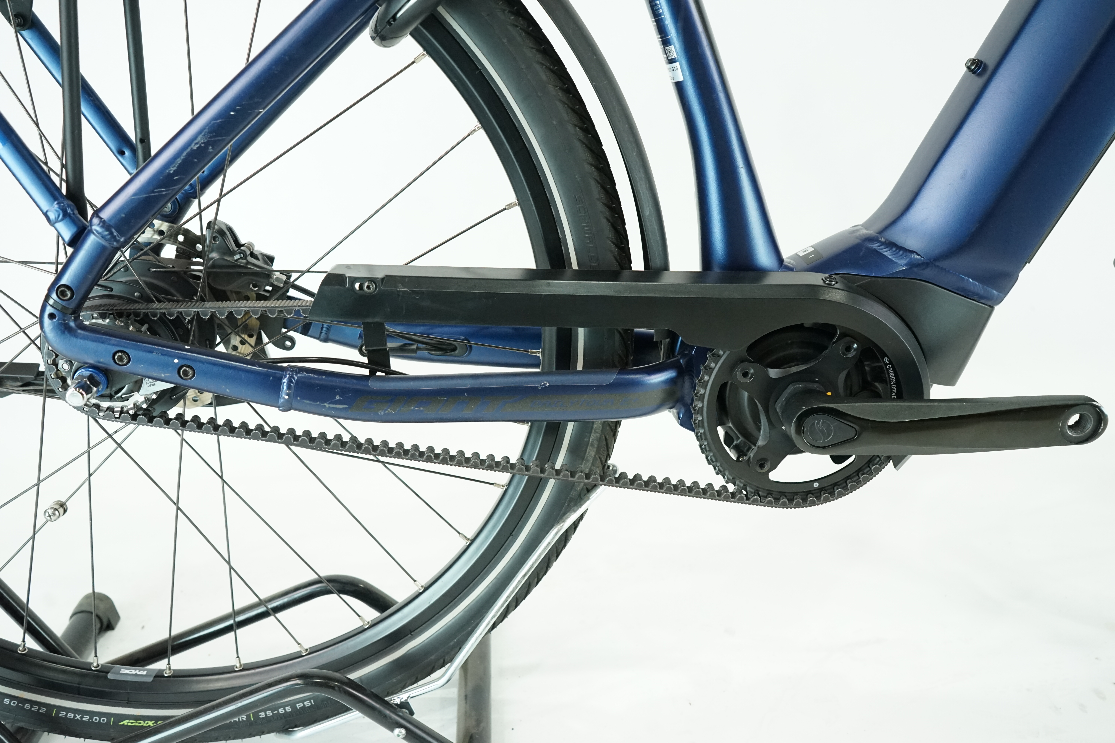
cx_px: 558
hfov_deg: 61.9
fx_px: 929
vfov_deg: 43.6
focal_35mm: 30
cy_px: 372
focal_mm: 30
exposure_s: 1/200
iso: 3200
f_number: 5.6
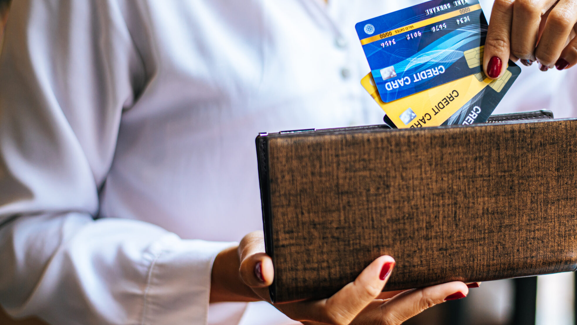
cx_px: 371
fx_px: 1040
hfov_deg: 30.8
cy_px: 140
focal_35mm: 68
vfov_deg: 17.7
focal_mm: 50
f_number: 1.8
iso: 400
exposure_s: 1/500
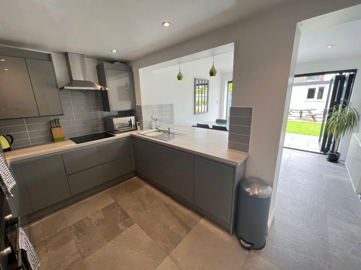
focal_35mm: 13
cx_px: 180
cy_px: 135
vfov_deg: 89.9
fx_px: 136
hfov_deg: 106.2
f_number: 1.8
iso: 50
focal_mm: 1.57
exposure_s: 1/100
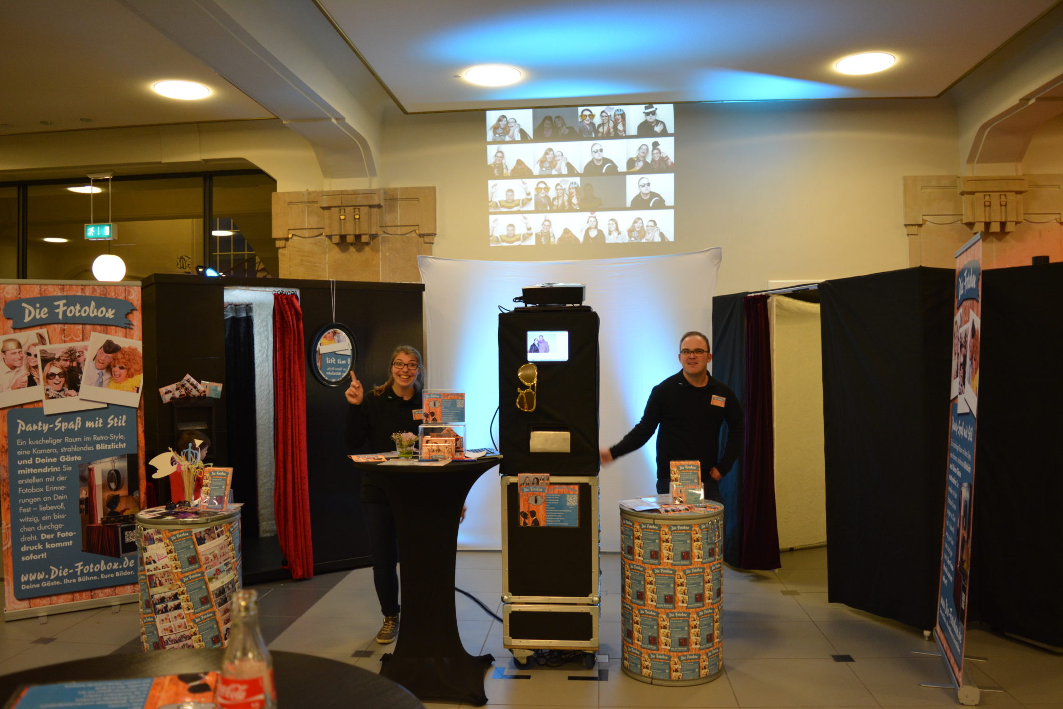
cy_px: 354
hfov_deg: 67.4
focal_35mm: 27
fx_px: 797
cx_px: 532
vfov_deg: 47.9
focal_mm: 18
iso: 800
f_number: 4
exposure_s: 1/60
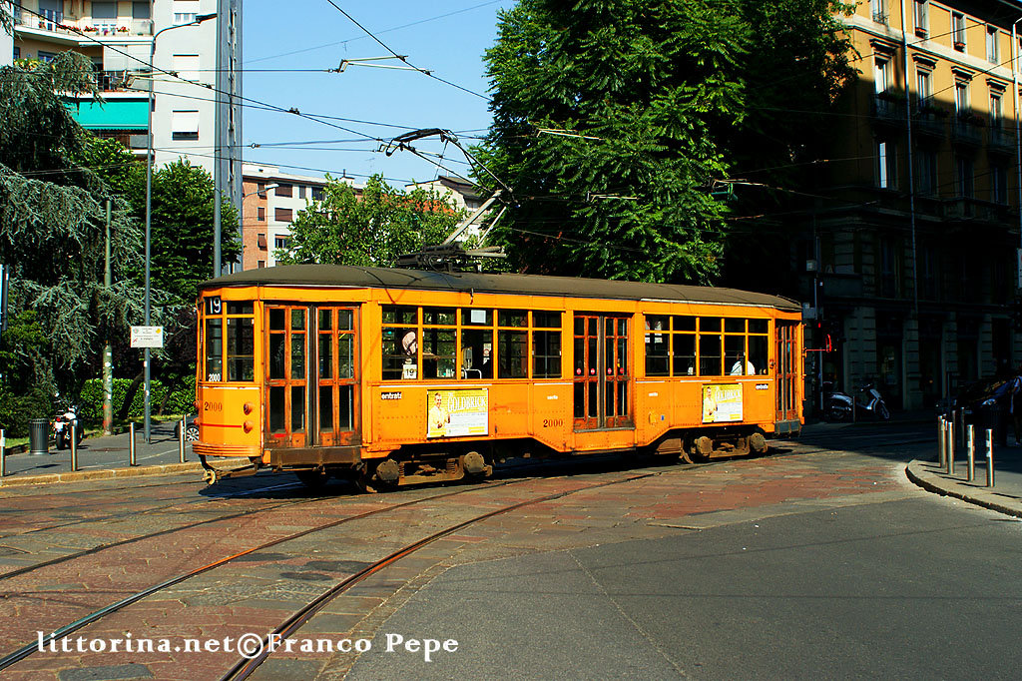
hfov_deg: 46.4
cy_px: 340
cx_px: 511
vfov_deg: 31.9
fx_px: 1192
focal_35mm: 42
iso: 200
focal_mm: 28
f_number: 6.3
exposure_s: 1/640
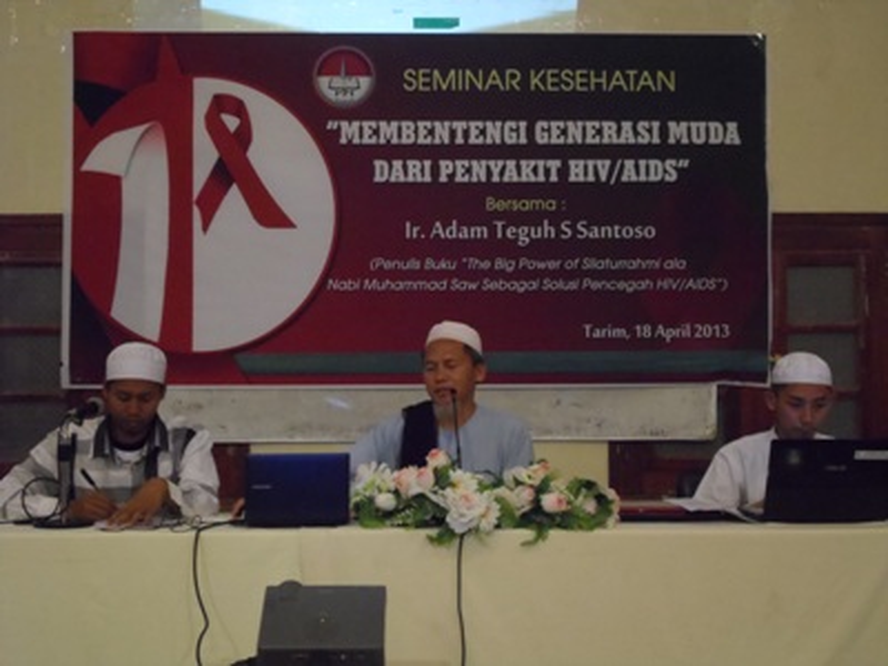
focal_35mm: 54
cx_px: 444
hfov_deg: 35.5
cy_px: 333
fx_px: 1385
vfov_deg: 27.0
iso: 800
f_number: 3.6
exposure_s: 1/20
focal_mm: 9.7
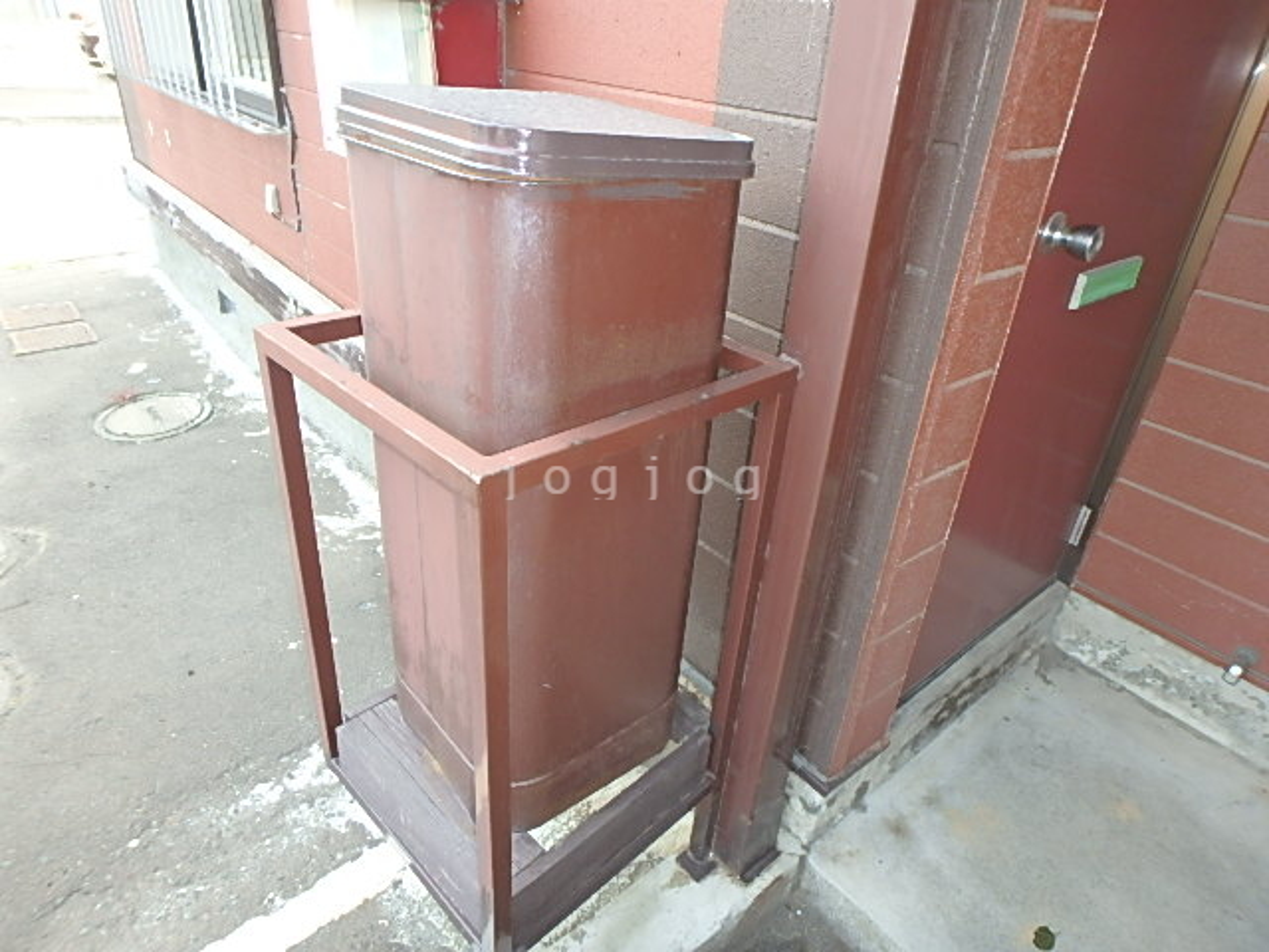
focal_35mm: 21
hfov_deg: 79.0
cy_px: 476
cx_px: 634
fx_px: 770
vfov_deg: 63.4
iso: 160
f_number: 3.5
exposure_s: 1/60
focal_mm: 3.7
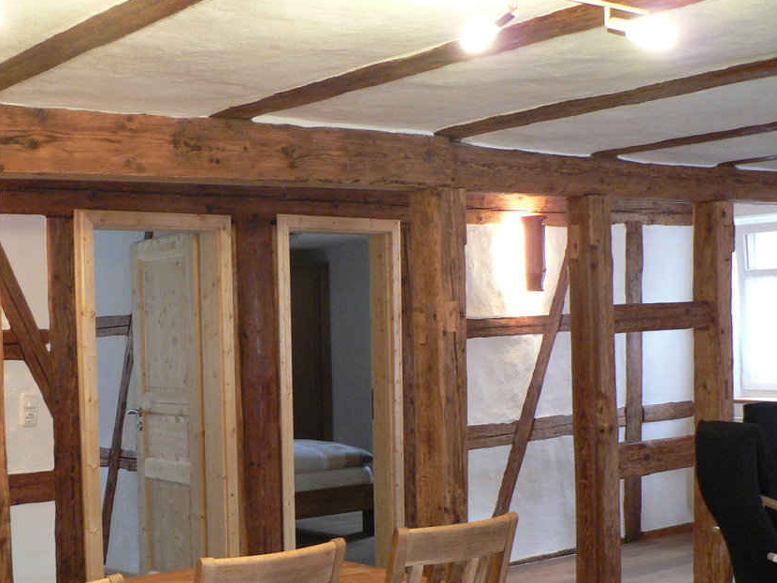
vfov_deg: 27.8
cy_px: 410
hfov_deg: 36.2
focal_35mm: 52
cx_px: 227
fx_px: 1167
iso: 200
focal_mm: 6
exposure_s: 1/10
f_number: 2.8
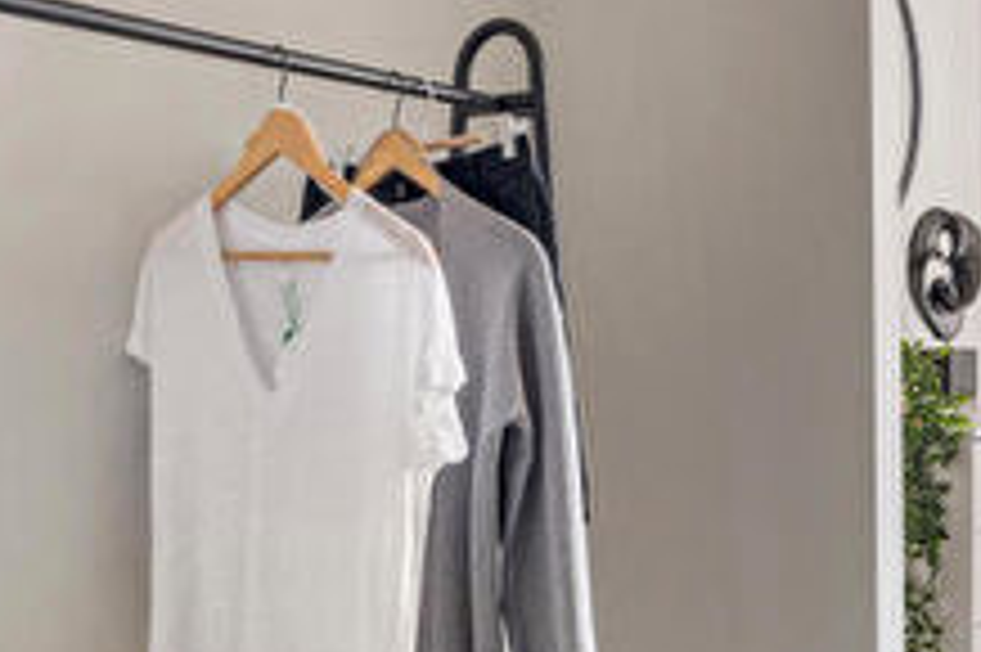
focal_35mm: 45
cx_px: 806
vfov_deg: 29.8
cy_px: 326
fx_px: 1225
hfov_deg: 41.5
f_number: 10
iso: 125
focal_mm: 14
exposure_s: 1/2.5
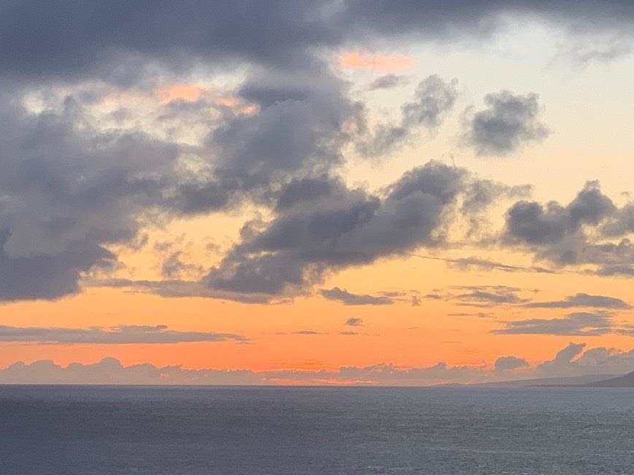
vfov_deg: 12.3
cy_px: 315
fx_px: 2197
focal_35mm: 120
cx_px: 675
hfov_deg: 16.0
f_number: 2.4
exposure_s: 1/122
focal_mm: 6
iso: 50
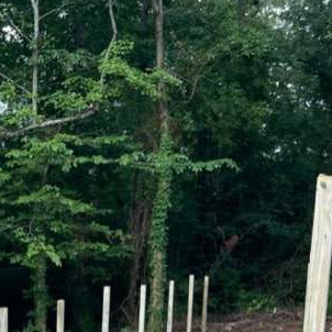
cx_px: -129
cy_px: 358
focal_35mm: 78
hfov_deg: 19.9
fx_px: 846
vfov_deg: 21.2
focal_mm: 5.1
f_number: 1.6
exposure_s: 1/149
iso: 32
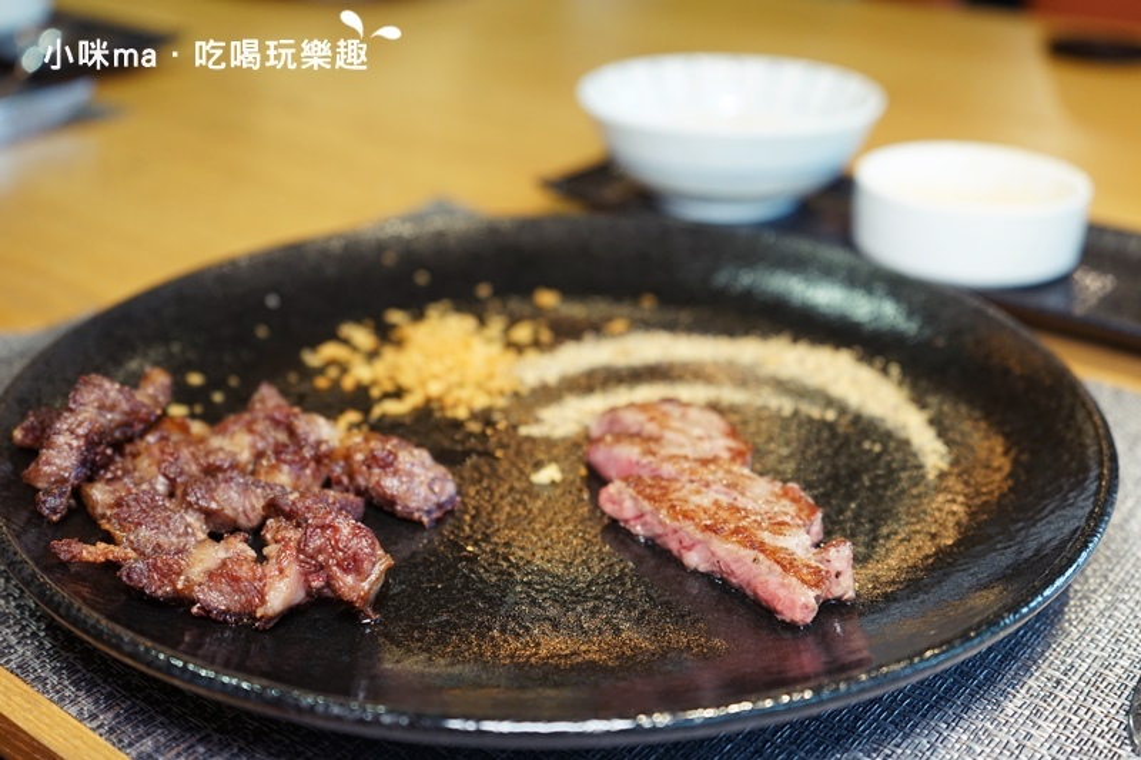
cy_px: 380
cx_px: 570
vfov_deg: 32.6
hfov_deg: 47.4
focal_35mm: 41
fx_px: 1299
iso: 1000
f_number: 4.5
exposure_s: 1/60
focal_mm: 41
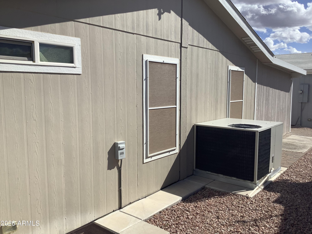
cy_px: 117
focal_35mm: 31
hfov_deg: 58.4
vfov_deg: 45.4
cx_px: 156
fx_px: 279
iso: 25
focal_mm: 3.3
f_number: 2.4
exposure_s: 1/2632
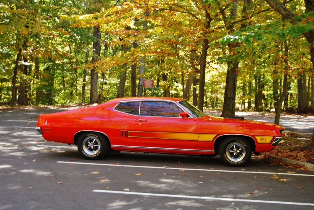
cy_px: 105
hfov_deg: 29.8
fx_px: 590
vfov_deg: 20.2
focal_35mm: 68
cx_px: 157
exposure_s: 1/50
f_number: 5.3
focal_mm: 45
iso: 200
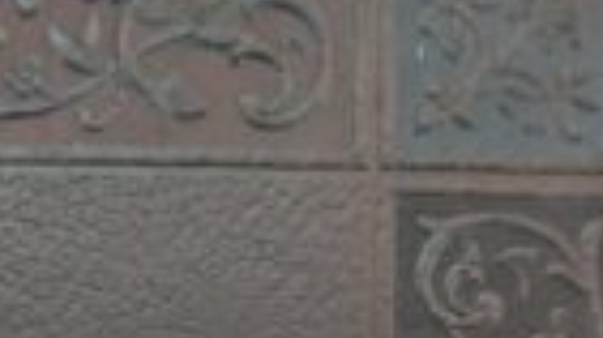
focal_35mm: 142
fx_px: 2268
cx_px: 231
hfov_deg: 15.1
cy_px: 655
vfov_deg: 8.1
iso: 400
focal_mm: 6.19
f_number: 1.65
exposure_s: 1/25
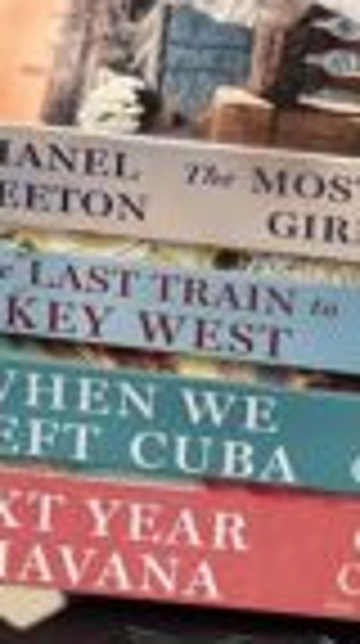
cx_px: 310
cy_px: -272
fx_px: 5470
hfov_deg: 3.8
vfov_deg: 6.7
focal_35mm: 321
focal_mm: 9
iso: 50
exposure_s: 1/121
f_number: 2.8
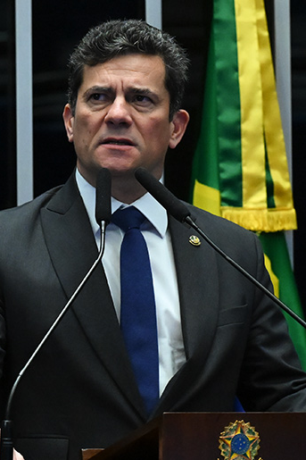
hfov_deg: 5.0
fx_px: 3508
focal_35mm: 275
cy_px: 240
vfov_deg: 7.5
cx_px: 204
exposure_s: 1/160
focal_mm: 110
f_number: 5
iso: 5000
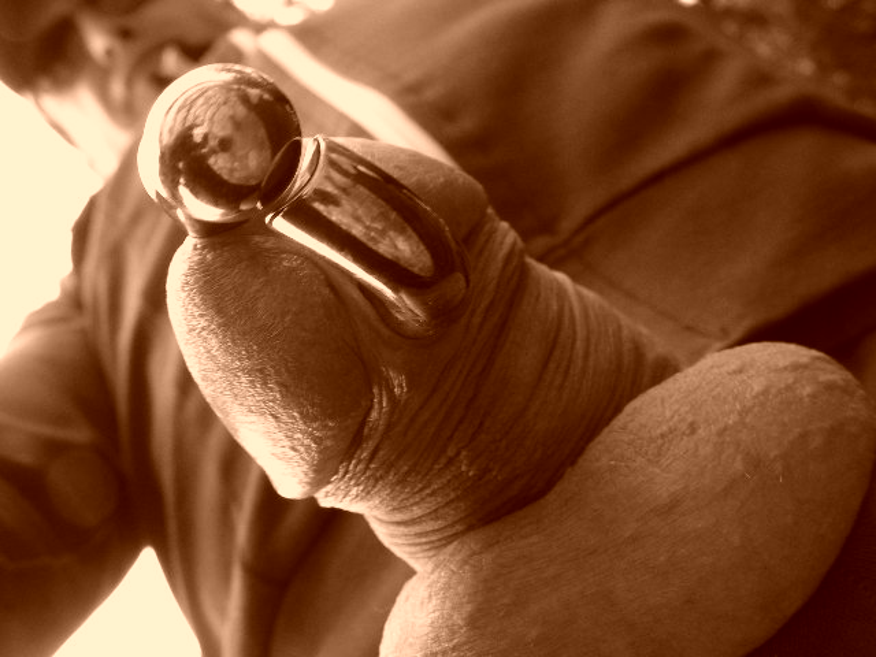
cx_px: 438
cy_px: 328
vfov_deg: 37.7
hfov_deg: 49.0
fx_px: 962
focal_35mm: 38
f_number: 3.5
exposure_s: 1/63.3
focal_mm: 6.3
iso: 50
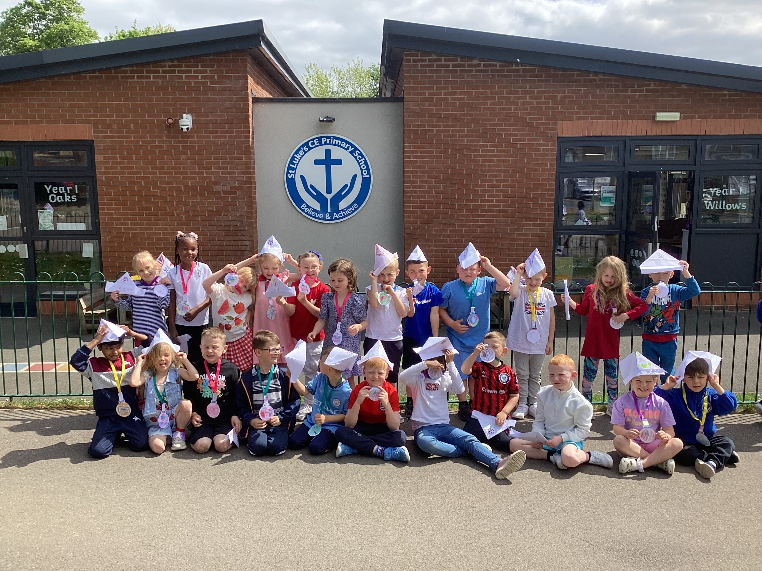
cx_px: 381
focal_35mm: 31
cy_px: 286
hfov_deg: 58.4
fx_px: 682
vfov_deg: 45.4
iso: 25
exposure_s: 1/926
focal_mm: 3.3
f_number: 2.4
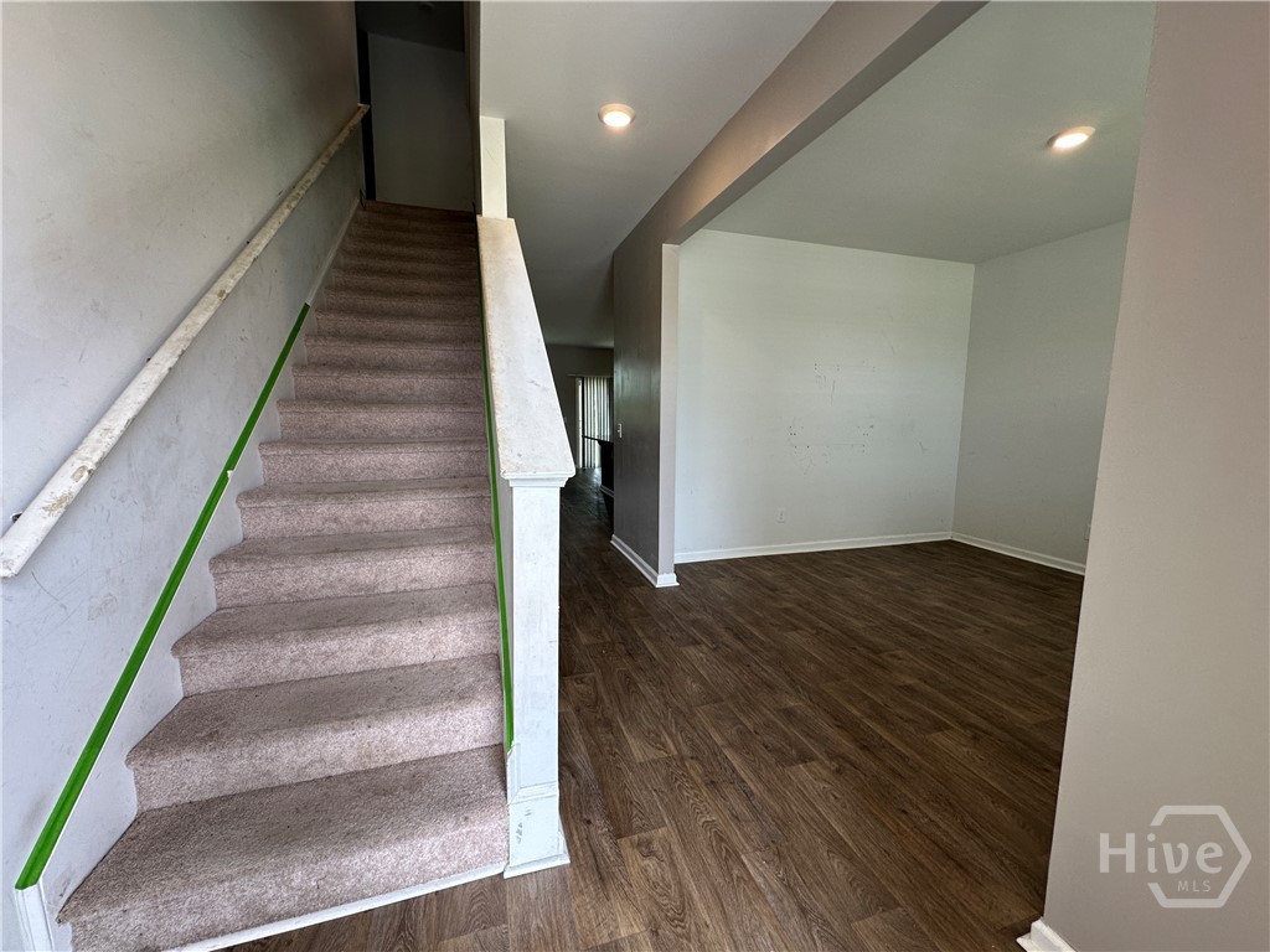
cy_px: 476
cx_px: 635
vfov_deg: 85.7
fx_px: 514
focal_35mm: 14
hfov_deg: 102.1
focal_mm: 2.22
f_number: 2.2
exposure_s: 1/120
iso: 80
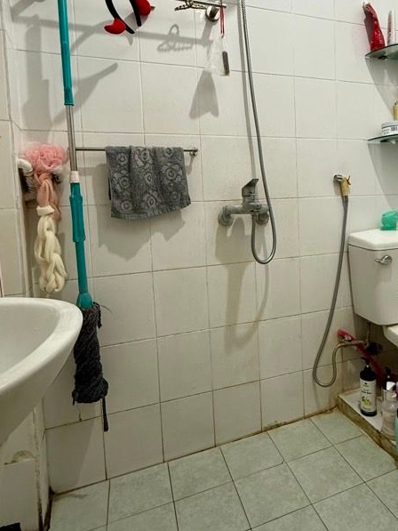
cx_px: 267
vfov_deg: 71.2
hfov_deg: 55.6
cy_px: 228
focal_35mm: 24
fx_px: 368
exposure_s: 1/50
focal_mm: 2.22
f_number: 2.2
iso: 200
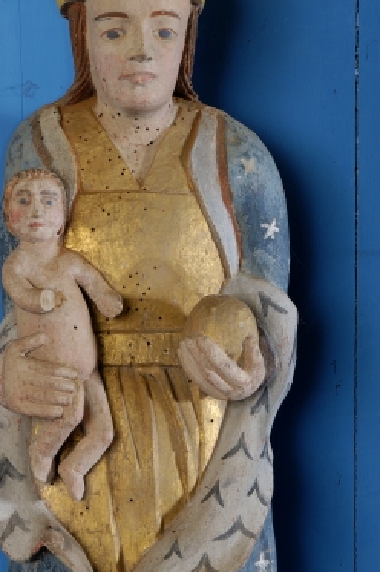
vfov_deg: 14.3
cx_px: 126
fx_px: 2284
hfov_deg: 9.5
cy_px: 233
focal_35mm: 144
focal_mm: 70
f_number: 14
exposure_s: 1/60
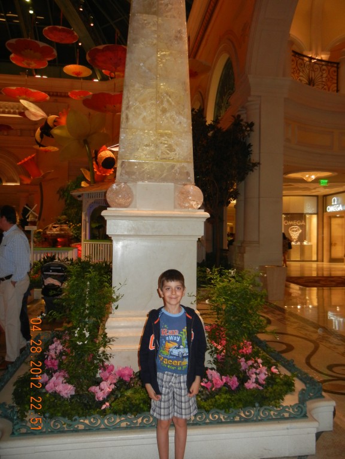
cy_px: 230
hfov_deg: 46.8
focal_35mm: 30
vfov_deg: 60.0
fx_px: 399
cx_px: 172
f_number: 3.5
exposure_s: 1/30
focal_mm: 5.4
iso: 314
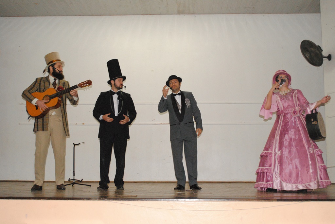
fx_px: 447
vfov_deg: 28.1
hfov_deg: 41.1
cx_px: 168
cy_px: 112
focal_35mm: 48
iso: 1600
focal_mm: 32
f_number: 5.6
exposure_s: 1/60
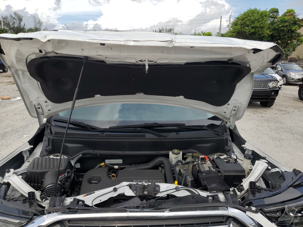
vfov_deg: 53.1
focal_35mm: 26
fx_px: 228
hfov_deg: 67.3
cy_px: 114
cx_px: 152
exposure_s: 1/1667
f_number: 1.5
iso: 50
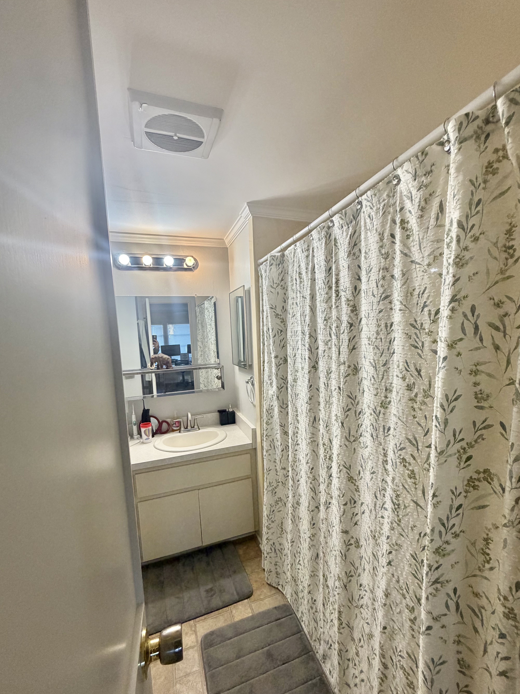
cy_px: 365
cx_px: 262
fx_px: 300
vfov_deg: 98.1
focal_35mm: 15
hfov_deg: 81.7
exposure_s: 1/120
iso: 250
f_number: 2.2
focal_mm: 2.22
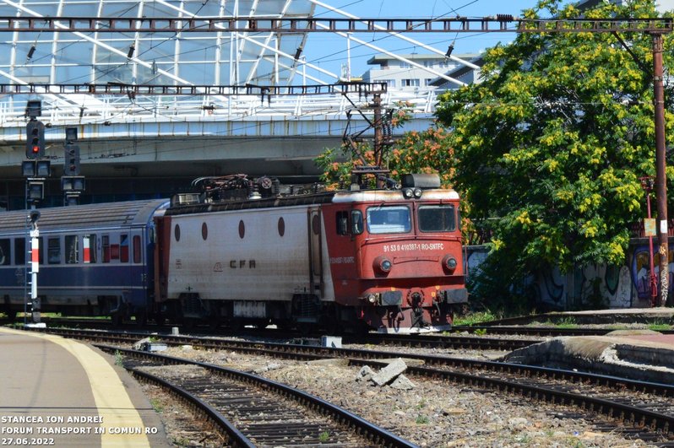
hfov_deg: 24.6
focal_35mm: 82
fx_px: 1544
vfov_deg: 16.5
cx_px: 337
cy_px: 224
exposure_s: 1/800
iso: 800
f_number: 13
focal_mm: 55
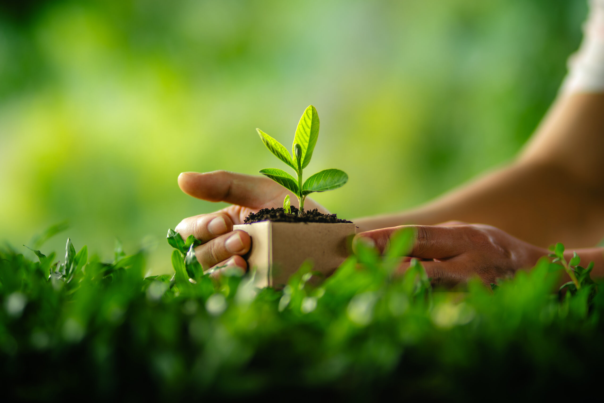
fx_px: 1426
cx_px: 302
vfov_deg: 16.1
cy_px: 202
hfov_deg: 23.9
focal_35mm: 85
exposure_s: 1/60
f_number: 1.8
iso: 50
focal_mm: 85
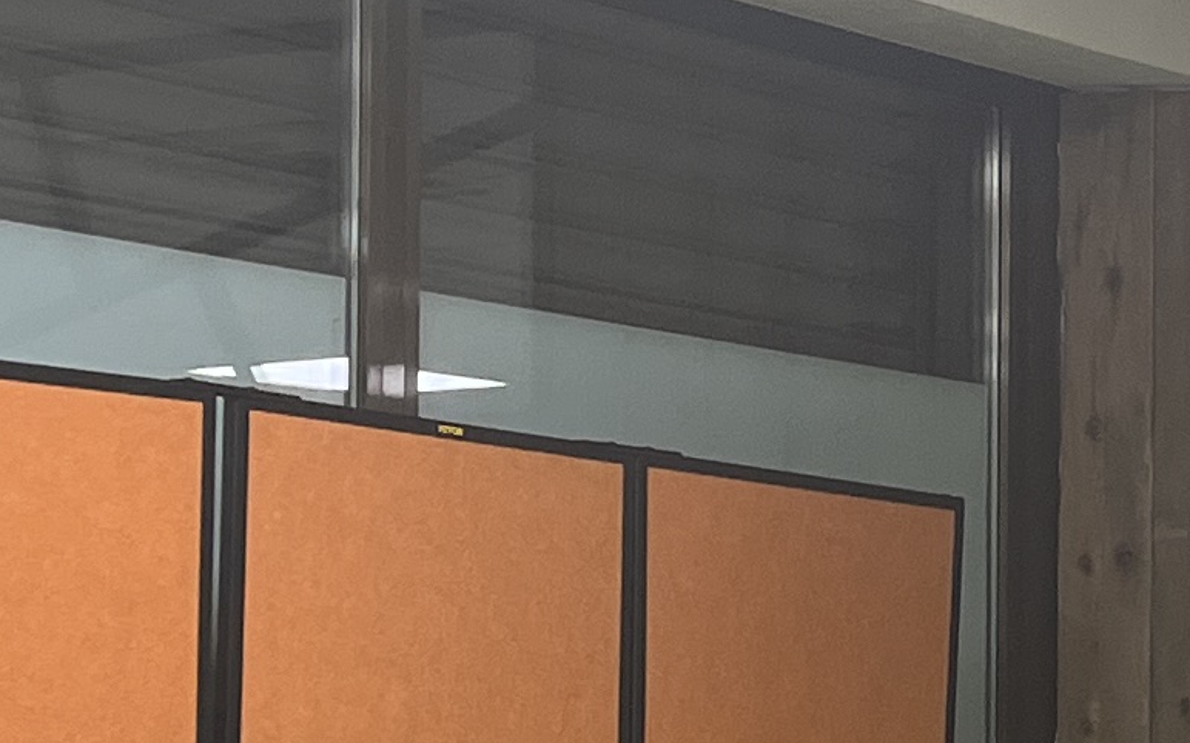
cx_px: 2019
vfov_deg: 9.0
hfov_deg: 13.3
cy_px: 911
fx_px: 4669
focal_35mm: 144
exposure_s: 1/100
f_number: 1.6
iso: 100
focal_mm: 5.1
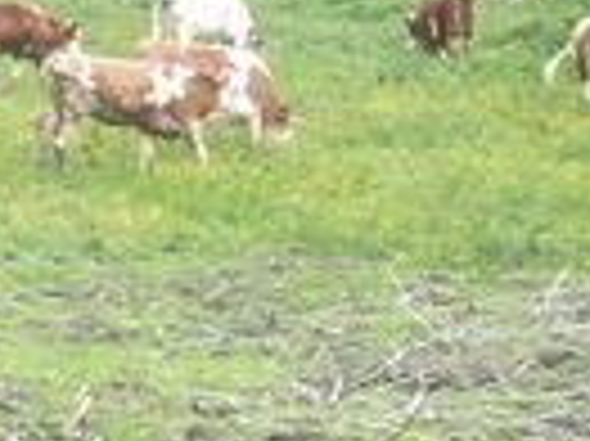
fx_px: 3082
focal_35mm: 181
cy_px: -248
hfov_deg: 10.6
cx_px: -270
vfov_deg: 8.0
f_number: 3.5
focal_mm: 7.7
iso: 50
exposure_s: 1/100
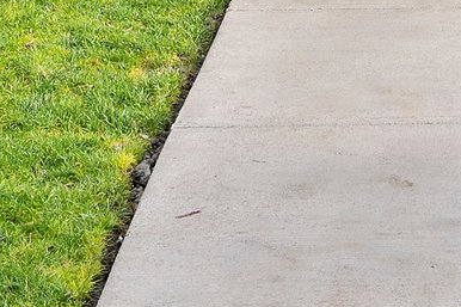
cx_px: 431
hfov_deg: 13.2
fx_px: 1971
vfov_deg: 8.1
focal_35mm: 154
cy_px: -471
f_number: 8
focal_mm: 29
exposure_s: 1/80
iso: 500
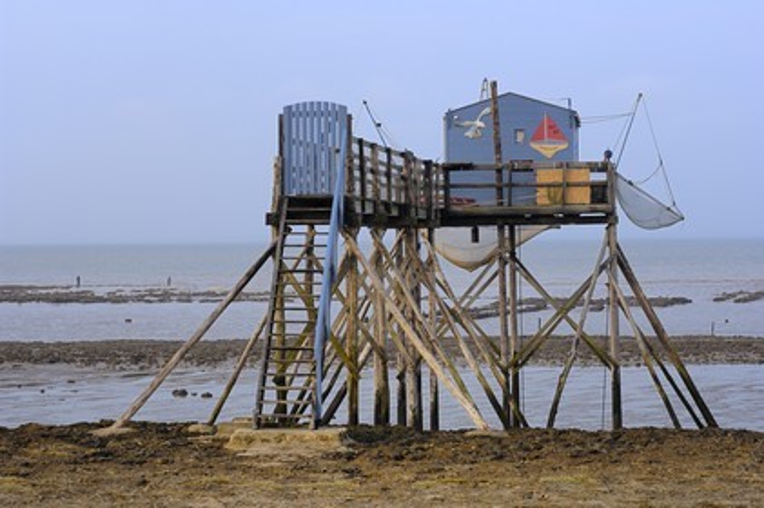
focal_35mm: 105
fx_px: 2227
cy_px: 254
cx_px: 382
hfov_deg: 19.5
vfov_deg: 13.0
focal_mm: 70
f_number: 5
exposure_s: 1/160
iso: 100
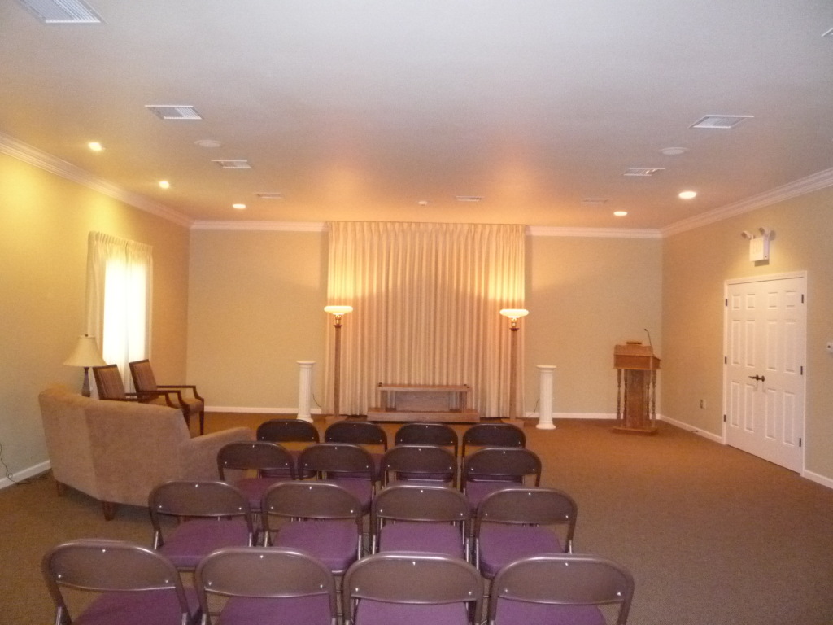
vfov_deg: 46.8
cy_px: 312
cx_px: 416
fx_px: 722
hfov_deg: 60.0
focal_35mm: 30
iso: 1000
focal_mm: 5.2
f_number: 3.3
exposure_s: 1/30
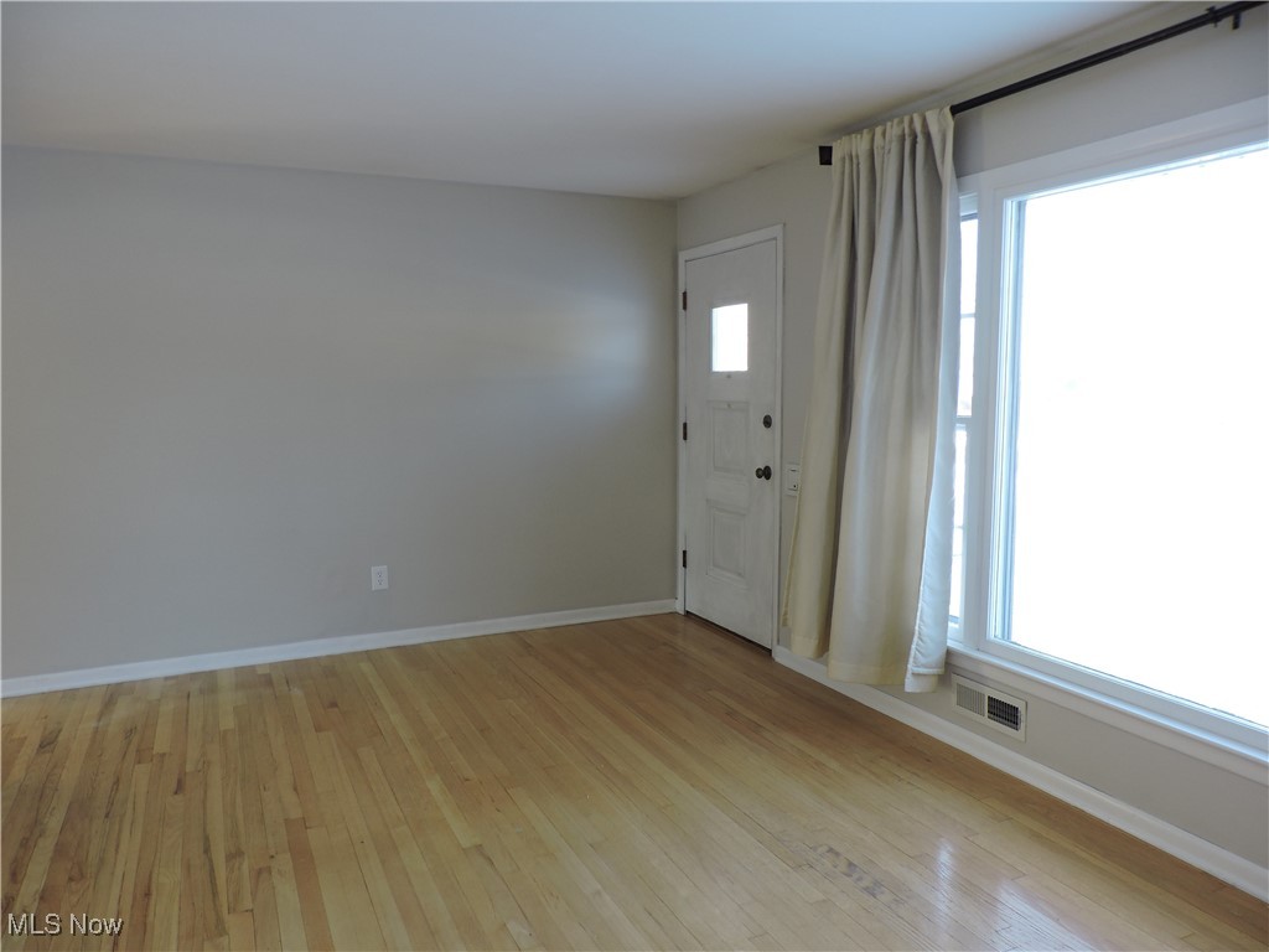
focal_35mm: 24
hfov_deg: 71.6
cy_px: 476
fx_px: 880
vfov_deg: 56.8
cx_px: 634
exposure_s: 1/30
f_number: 3
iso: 100
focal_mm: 4.3
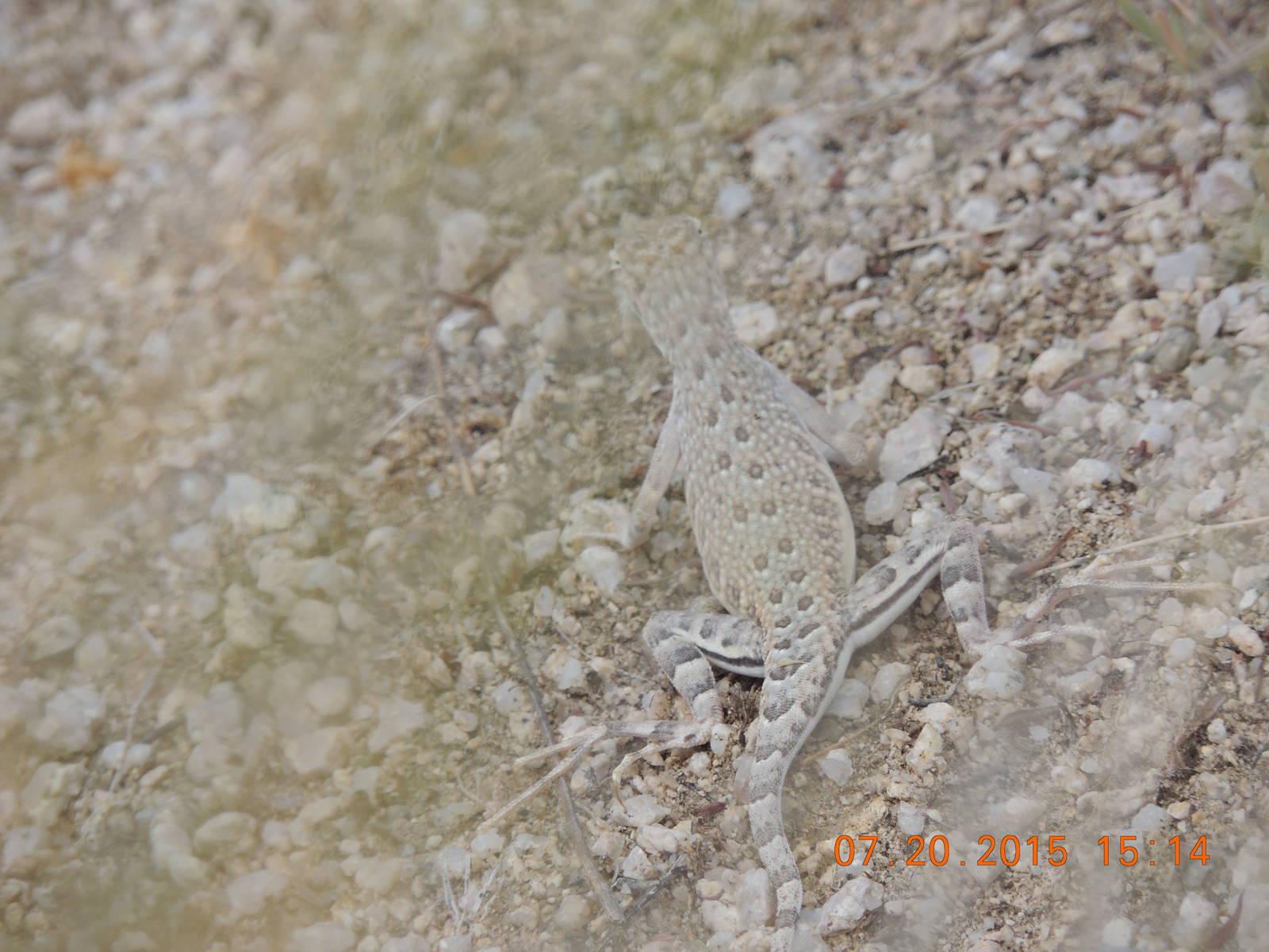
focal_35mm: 700
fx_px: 25662
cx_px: 634
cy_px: 476
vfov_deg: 2.1
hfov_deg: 2.8
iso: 100
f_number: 5
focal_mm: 124.8
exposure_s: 1/400
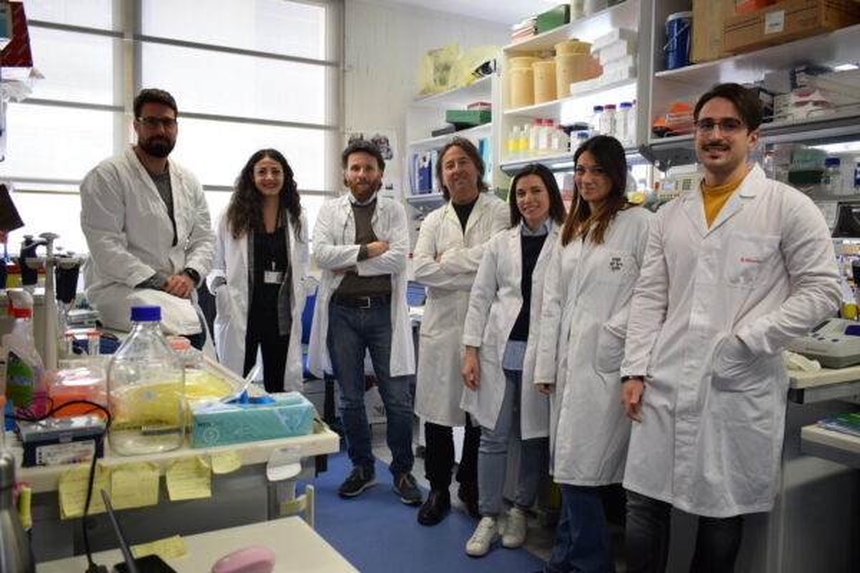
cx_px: 430
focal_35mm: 30
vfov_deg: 43.6
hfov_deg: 61.9
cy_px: 286
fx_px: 717
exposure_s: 1/50
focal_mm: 20
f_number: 4.5
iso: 400
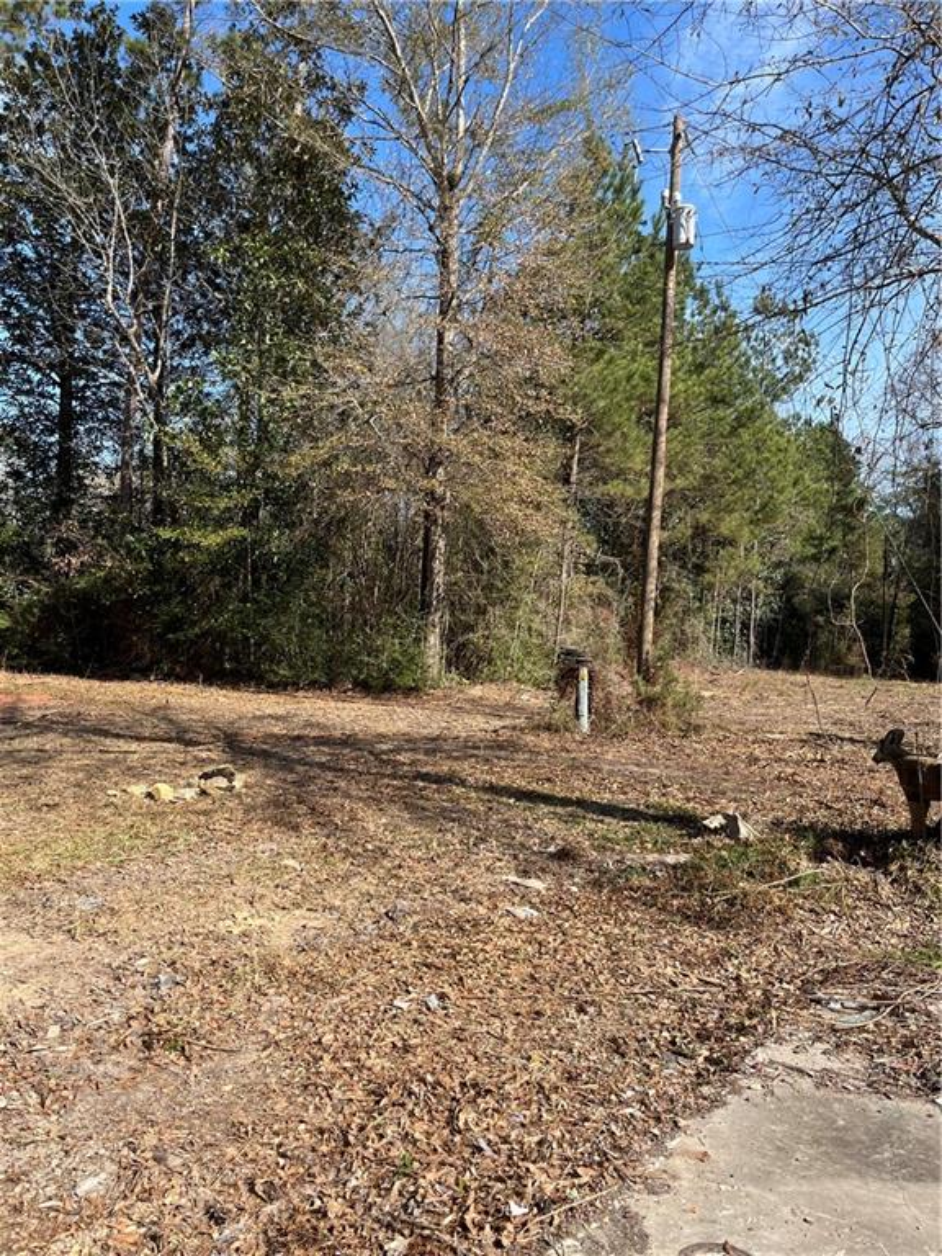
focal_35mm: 26
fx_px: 943
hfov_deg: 53.1
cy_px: 628
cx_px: 471
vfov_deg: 67.3
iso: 50
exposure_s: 1/1832
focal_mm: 5.1
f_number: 1.6
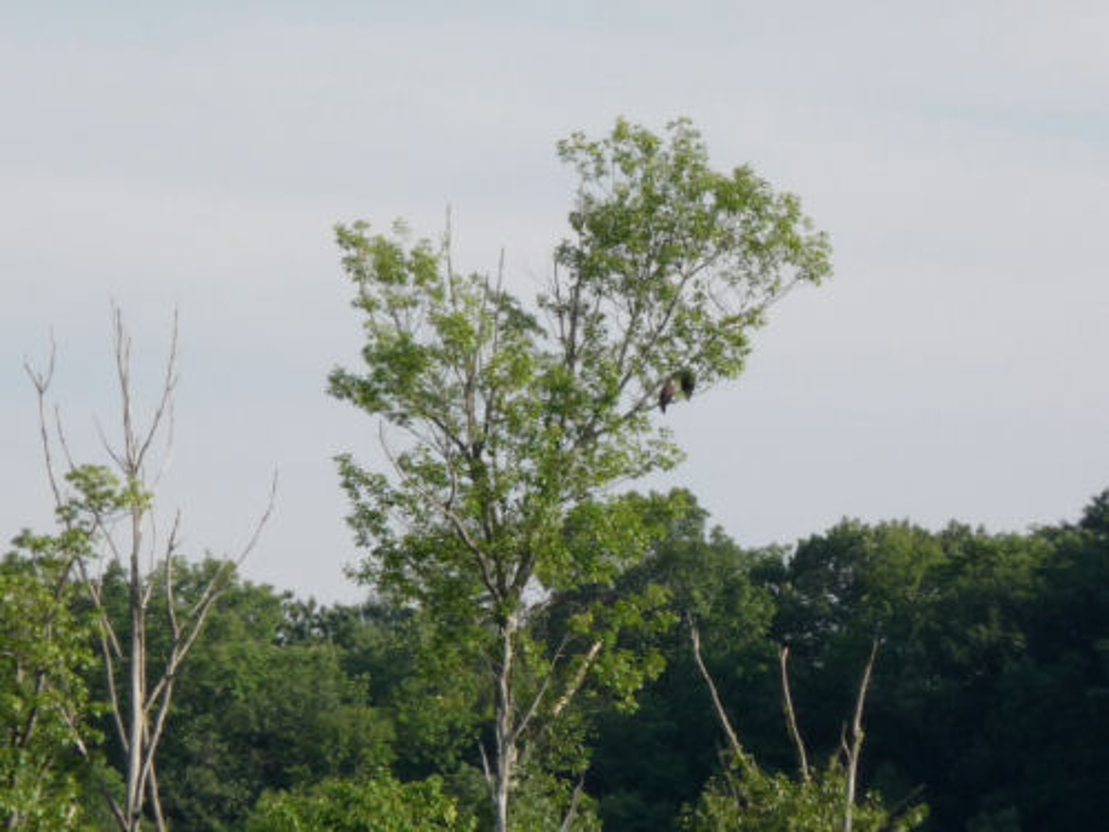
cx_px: 554
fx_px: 14289
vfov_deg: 3.3
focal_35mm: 446
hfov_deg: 4.4
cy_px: 416
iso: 100
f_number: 4.9
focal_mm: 47
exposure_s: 1/320
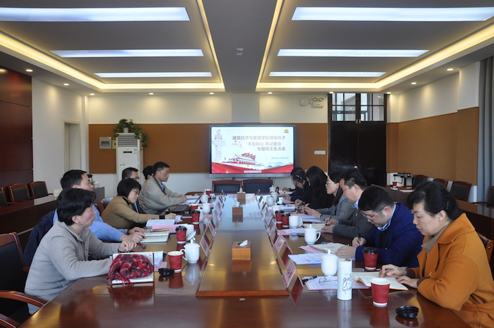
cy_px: 164
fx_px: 452
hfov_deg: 57.3
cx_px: 247
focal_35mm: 33
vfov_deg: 39.9
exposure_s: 1/30
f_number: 5.6
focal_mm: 22
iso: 360
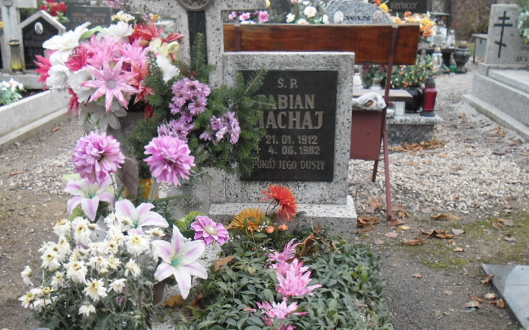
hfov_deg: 47.2
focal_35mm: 42
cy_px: 233
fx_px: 605
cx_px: 250
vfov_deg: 30.2
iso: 80
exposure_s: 1/125
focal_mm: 4.9
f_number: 3.5
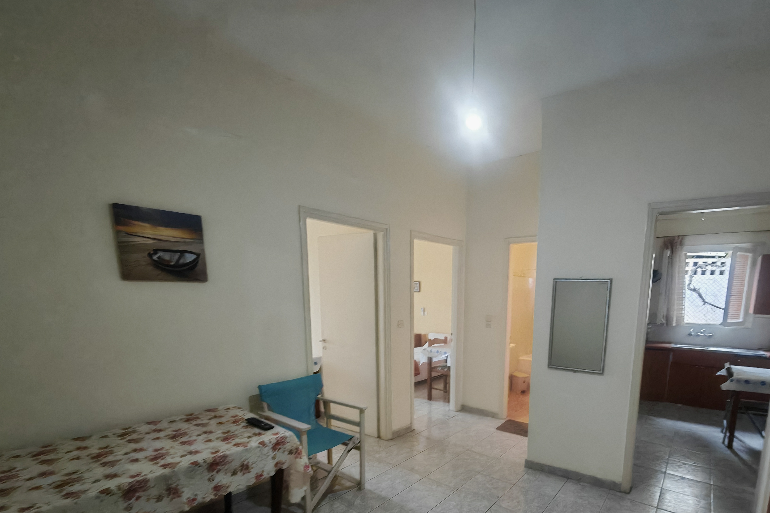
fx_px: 364
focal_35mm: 17
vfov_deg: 68.0
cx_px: 460
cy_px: 351
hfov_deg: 92.1
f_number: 2
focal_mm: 1.82
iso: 3550
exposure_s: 1/25
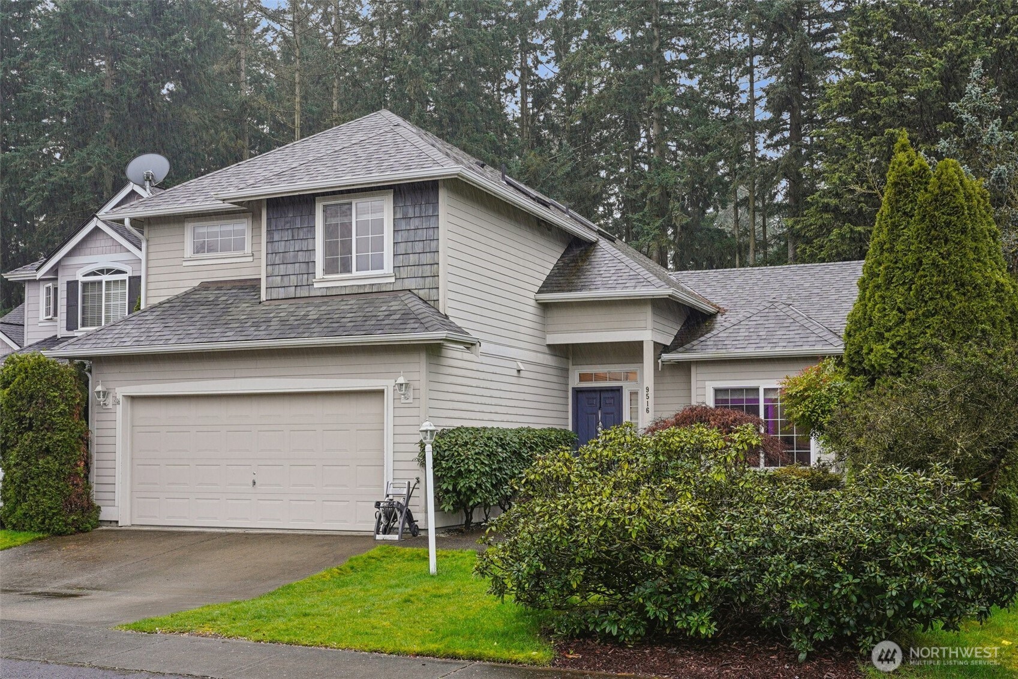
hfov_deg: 46.4
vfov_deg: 31.9
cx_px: 509
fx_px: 1187
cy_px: 340
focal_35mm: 42
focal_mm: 28
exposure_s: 1/30
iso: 400
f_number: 8
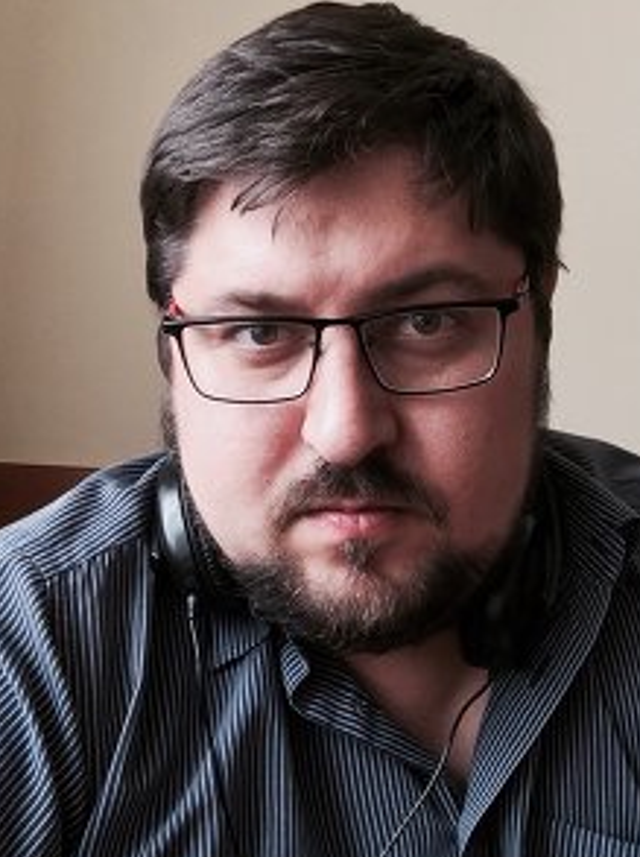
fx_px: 964
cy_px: 424
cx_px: 361
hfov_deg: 36.7
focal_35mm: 39
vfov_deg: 47.9
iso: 50
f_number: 2.4
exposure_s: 1/40
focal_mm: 2.15
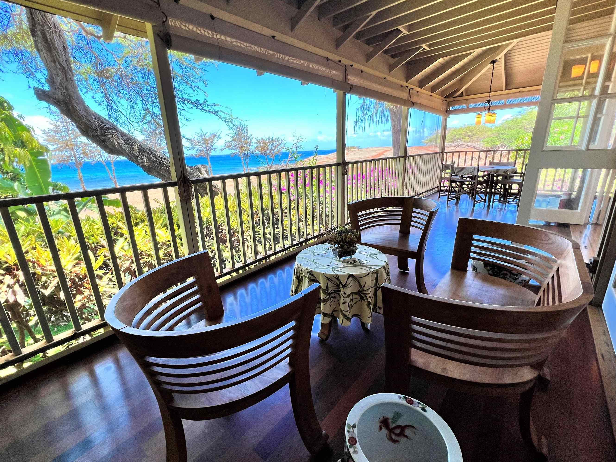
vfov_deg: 81.7
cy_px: 240
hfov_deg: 98.1
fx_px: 267
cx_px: 296
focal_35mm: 15
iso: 32
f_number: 1.8
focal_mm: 1.57
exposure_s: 1/104
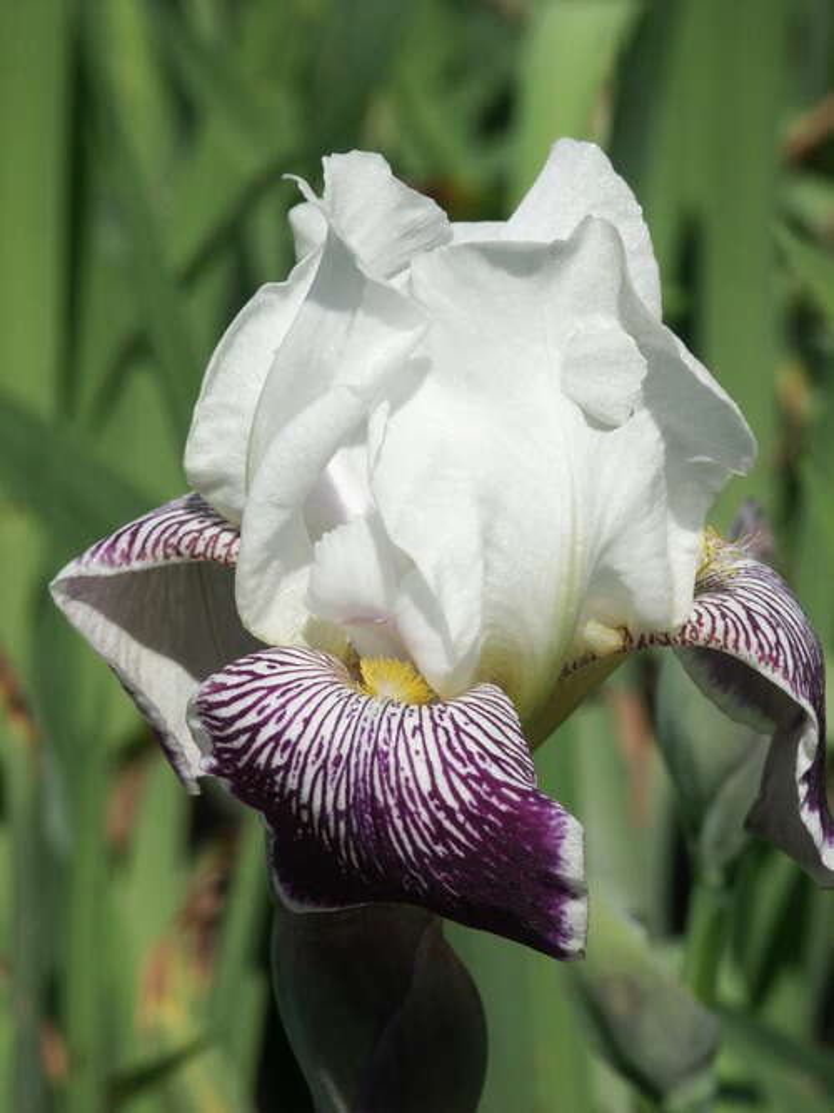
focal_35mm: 199
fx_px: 6395
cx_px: 417
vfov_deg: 9.9
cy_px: 556
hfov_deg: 7.5
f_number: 9.5
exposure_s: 1/350
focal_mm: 50.48
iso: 100
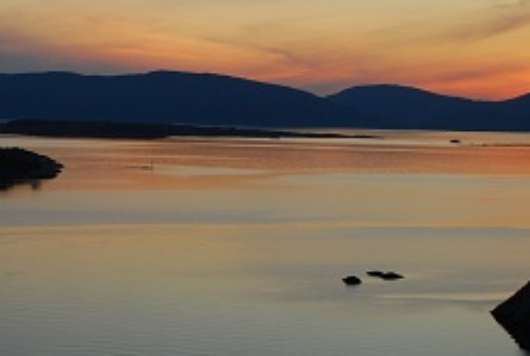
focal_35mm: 104
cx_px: 99
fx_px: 1534
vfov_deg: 13.2
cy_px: 186
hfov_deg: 19.4
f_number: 4.5
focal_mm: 35
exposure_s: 1/50
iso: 100
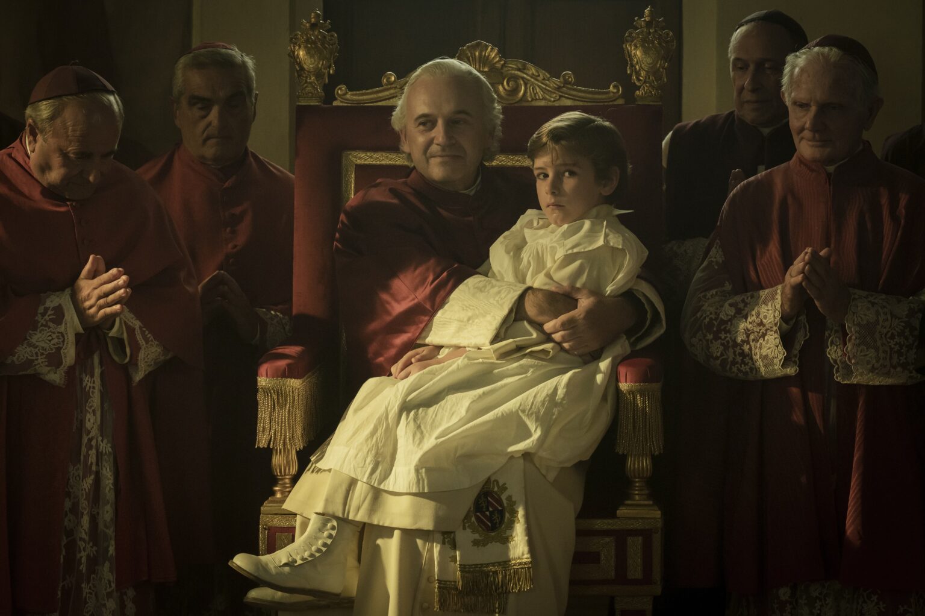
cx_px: 462
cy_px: 308
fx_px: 3081
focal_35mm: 120
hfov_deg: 17.1
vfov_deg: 11.4
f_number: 5.6
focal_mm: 120
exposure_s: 1/160
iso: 3200
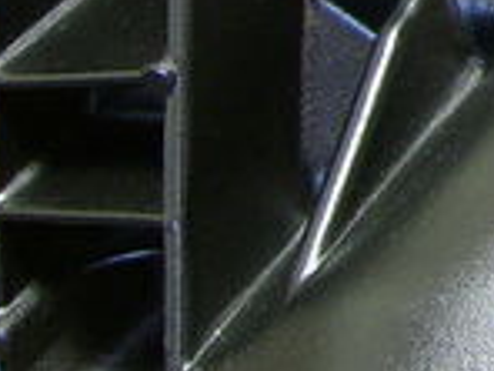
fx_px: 2769
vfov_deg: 7.4
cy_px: -368
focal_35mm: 194
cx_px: 968
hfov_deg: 9.6
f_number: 3.1
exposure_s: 1
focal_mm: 7.53
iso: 100
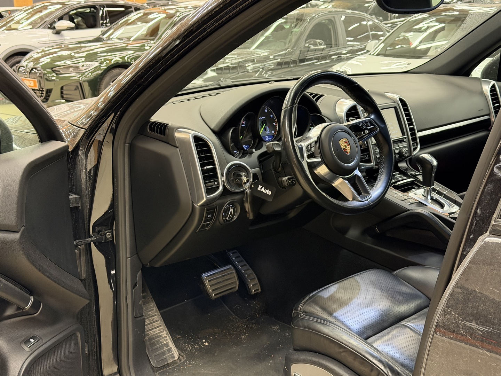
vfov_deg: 30.3
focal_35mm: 48
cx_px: 250
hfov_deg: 39.7
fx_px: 695
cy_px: 188
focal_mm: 6.76
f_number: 1.78
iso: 400
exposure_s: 1/33
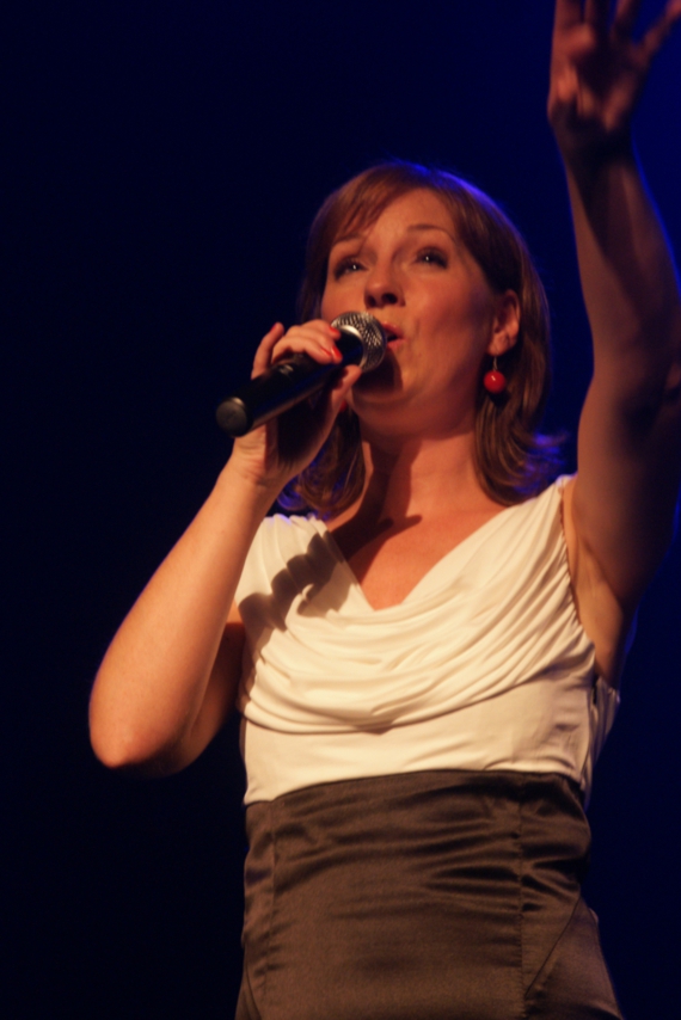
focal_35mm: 180
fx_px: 5103
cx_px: 340
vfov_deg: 11.4
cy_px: 510
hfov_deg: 7.6
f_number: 5.6
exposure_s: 1/25
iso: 800
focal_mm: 120
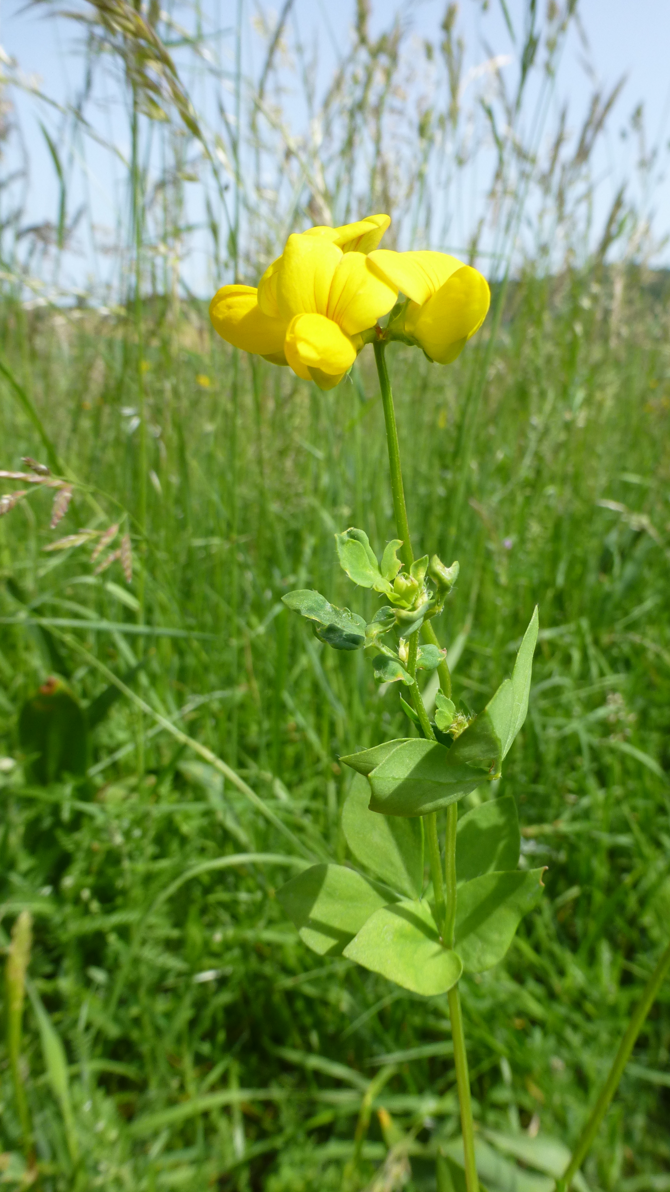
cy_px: 611
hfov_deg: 42.6
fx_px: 853
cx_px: 413
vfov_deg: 69.9
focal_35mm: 27
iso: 100
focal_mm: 4.3
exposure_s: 1/500
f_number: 4
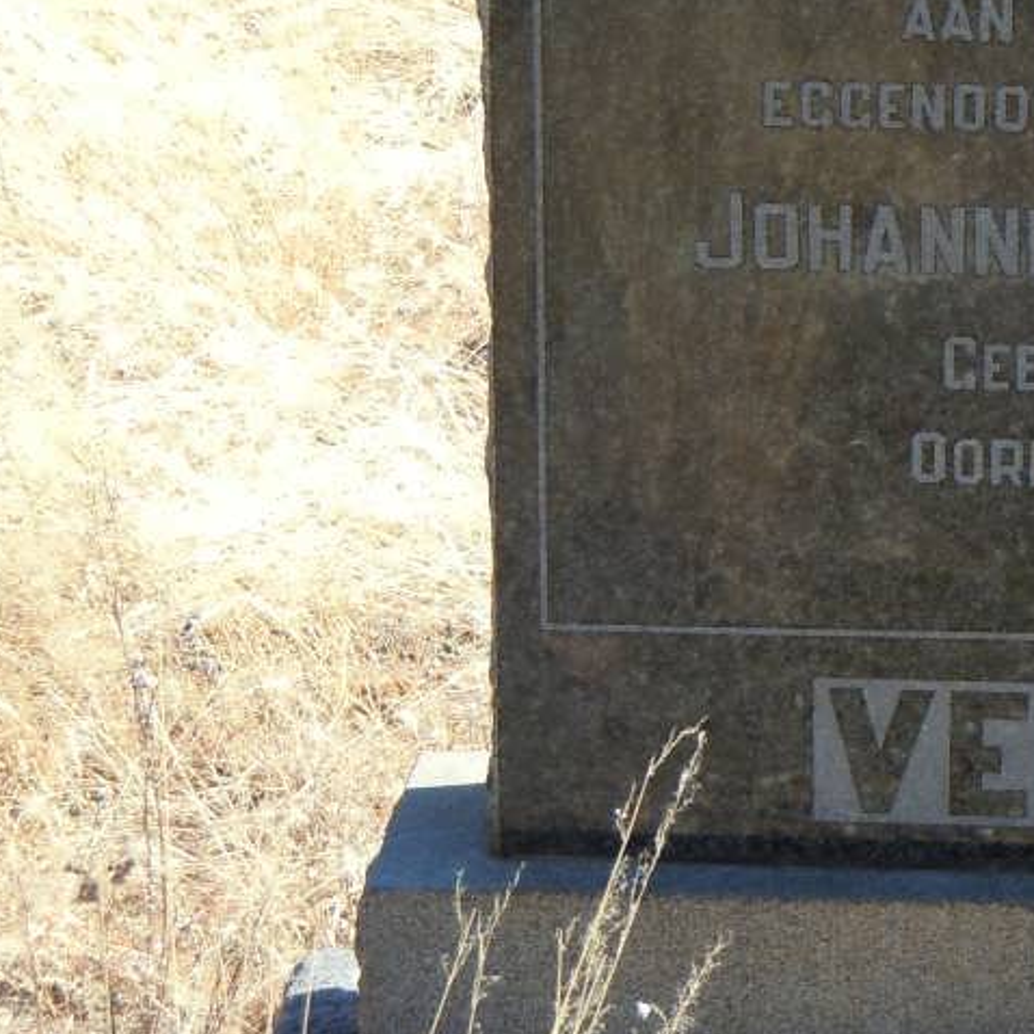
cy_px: 225
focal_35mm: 151
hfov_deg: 11.5
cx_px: 1040
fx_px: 5103
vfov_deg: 11.5
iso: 200
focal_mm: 12.2
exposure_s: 1/400
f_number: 4.1
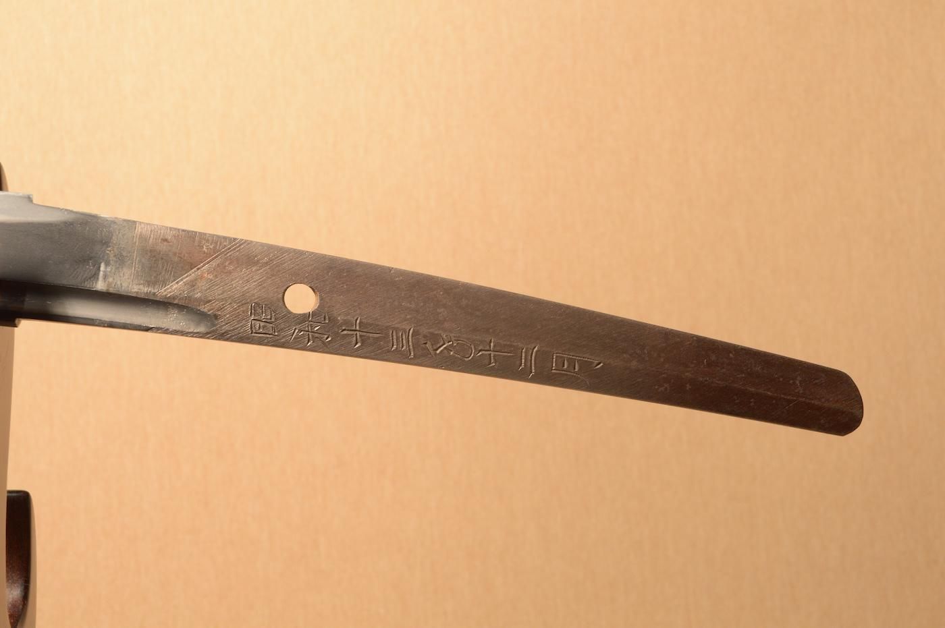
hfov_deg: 30.5
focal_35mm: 66
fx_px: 1731
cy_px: 314
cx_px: 472
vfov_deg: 20.6
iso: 400
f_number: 11
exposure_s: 1/1.6
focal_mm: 44
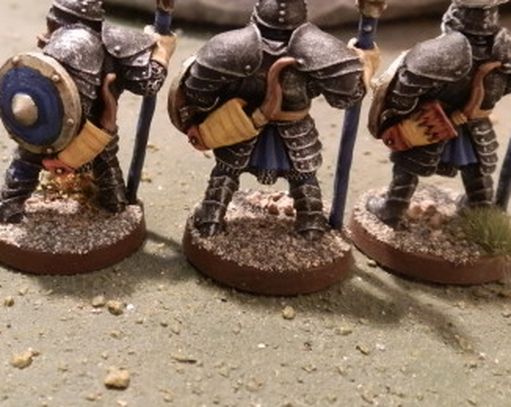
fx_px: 680
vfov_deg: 33.1
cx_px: 185
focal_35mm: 45
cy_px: 142
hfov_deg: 40.8
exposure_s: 1/40
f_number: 3.1
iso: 400
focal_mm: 5
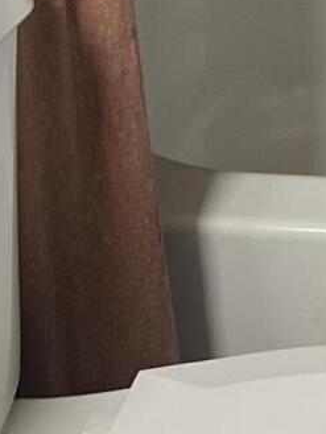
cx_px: 665
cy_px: -495
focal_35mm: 158
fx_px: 1983
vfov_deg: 11.1
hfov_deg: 8.8
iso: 250
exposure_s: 1/60
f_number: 1.5
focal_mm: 5.7
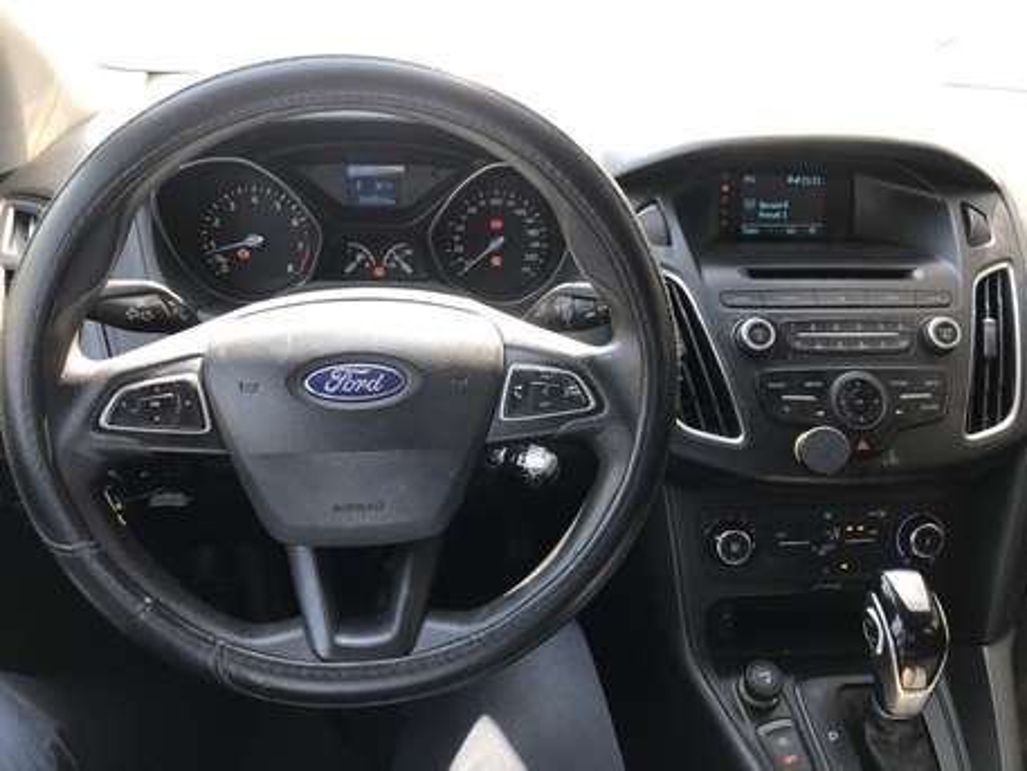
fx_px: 831
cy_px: 386
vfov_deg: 49.8
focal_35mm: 28
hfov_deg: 63.4
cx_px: 514
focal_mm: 3.99
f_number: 1.8
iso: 20
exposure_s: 1/30
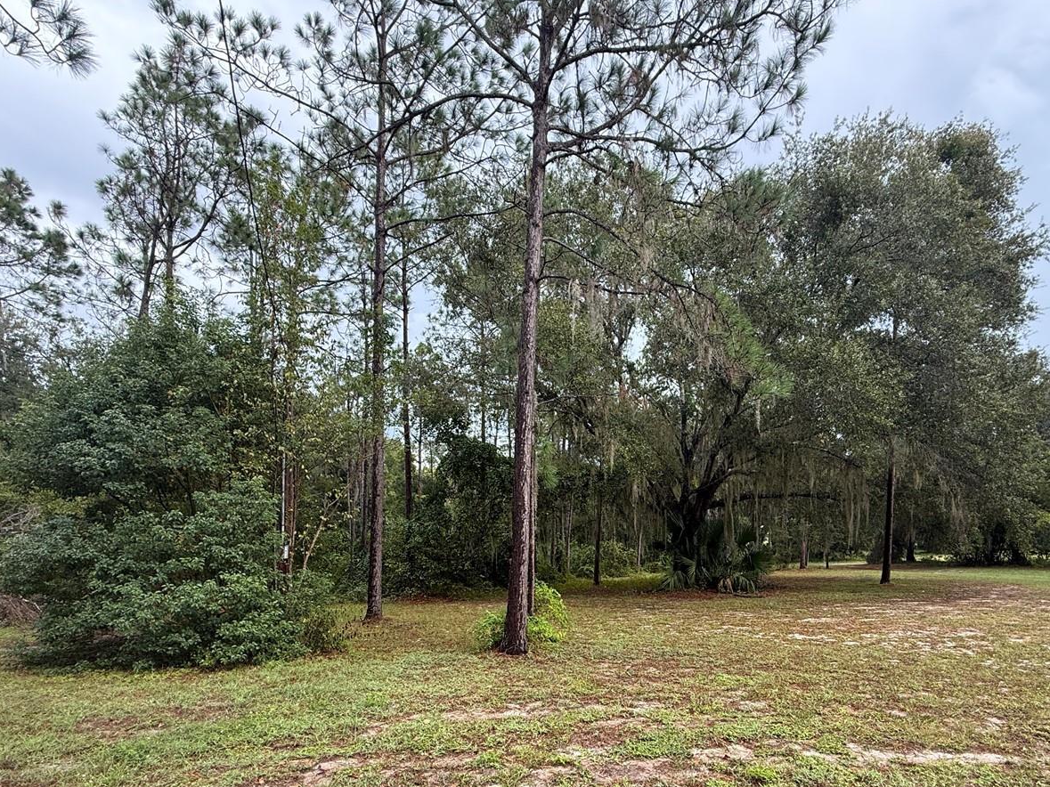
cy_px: 506
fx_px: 576
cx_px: 595
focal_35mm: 19
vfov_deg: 67.3
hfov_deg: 84.2
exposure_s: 1/306
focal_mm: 2.22
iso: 64
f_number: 2.2
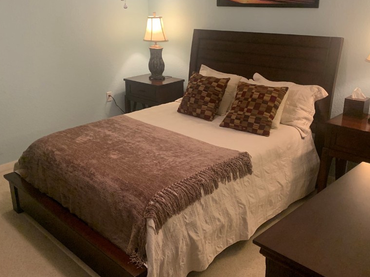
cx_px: 179
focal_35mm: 35
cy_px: 130
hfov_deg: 52.6
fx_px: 374
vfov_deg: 40.7
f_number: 1.8
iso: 320
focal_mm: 4.25
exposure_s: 1/60
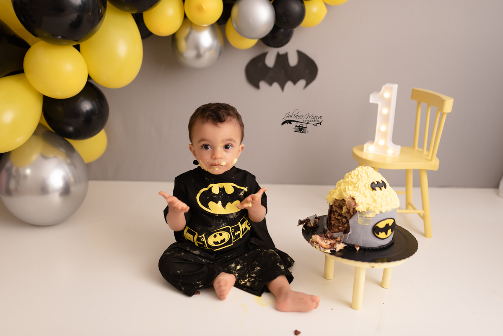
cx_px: 252
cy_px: 168
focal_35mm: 35
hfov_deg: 54.4
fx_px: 489
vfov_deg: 37.9
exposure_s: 1/100
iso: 100
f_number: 1.8
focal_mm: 35
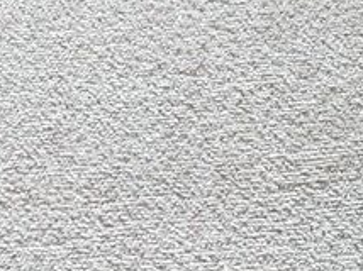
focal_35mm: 104
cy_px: 481
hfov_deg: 15.8
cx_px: -316
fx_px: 1089
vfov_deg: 12.9
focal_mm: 4.32
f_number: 2.4
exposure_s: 1/120
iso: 160
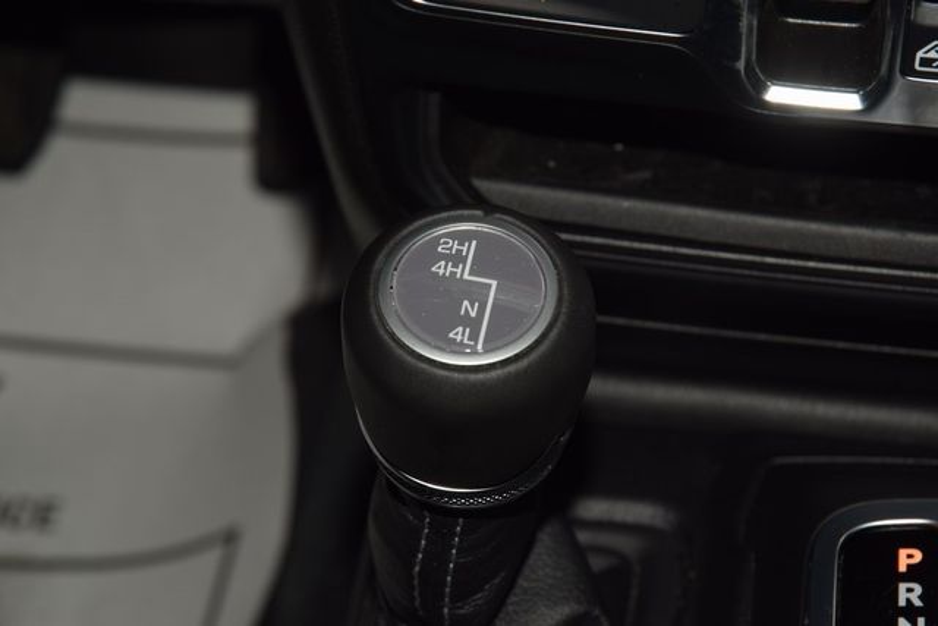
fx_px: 2736
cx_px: 469
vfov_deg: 13.0
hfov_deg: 19.5
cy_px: 313
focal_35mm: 105
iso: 100
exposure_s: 1/125
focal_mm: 70
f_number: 8
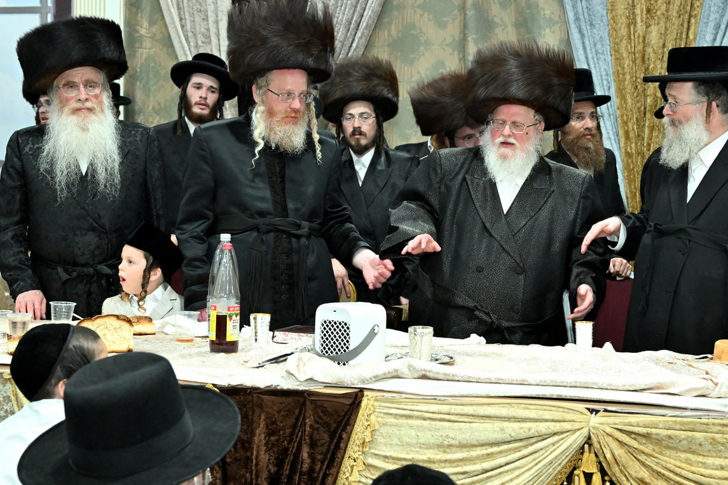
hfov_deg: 36.2
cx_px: 425
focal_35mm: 55
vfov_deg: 24.6
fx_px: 1112
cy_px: 202
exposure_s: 1/200
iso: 4000
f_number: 5
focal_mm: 45
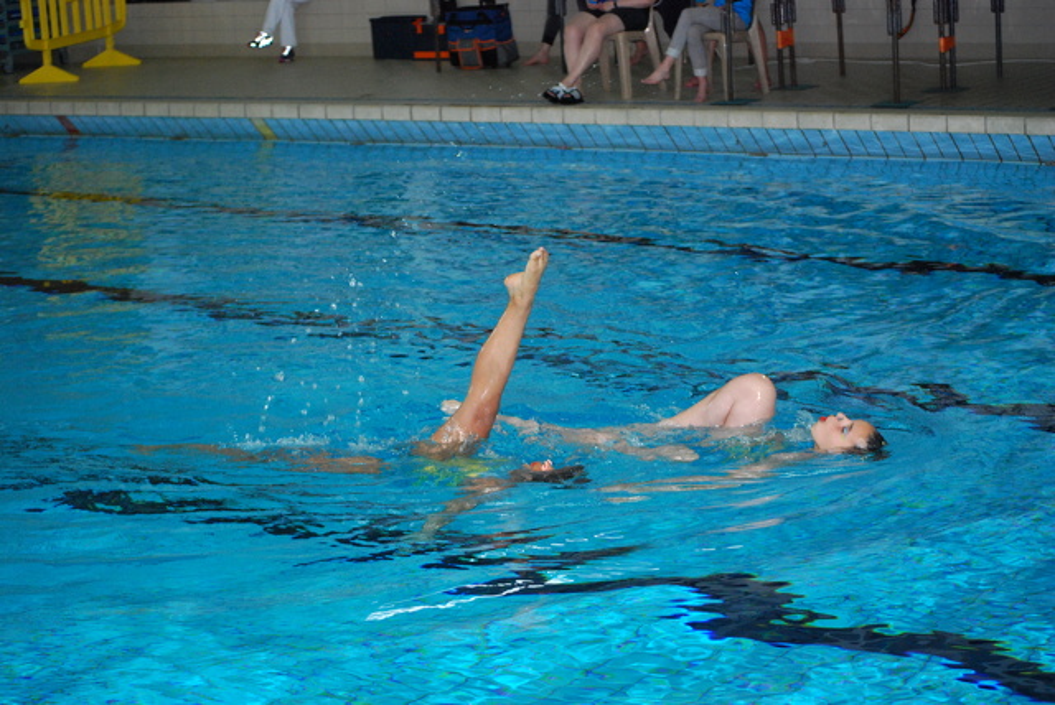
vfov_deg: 16.6
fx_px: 2420
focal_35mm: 82
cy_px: 352
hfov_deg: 24.6
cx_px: 528
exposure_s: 1/125
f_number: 4
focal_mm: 55
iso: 1100
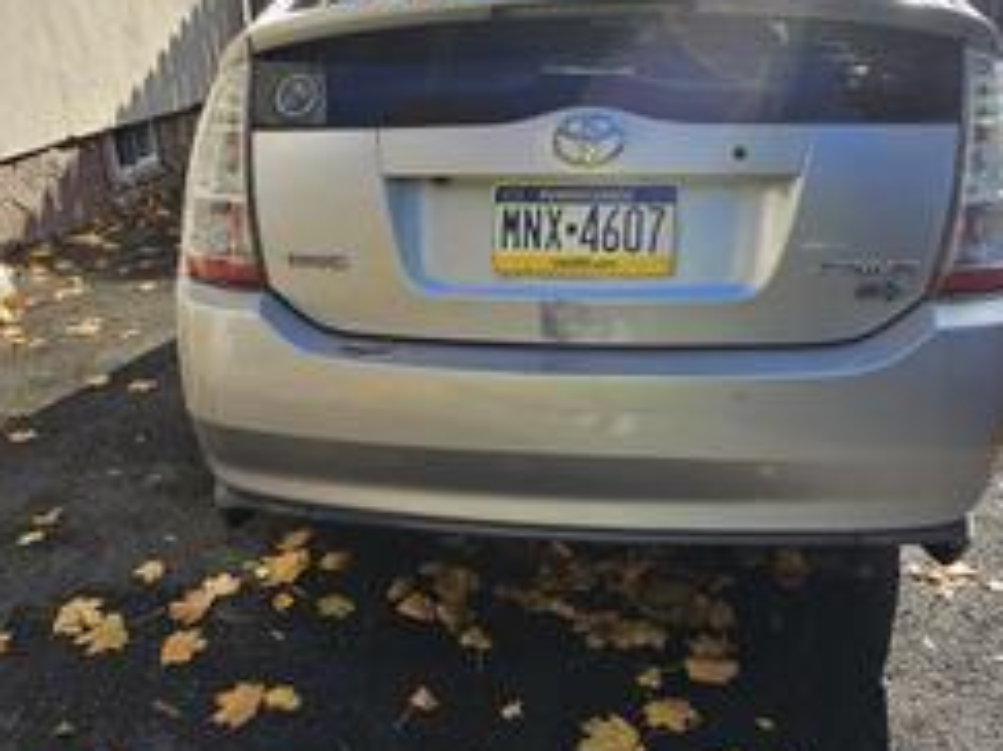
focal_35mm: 27
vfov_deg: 51.3
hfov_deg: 65.3
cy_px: 396
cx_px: 475
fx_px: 782
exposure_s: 1/1332
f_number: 2.2
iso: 50
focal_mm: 2.2
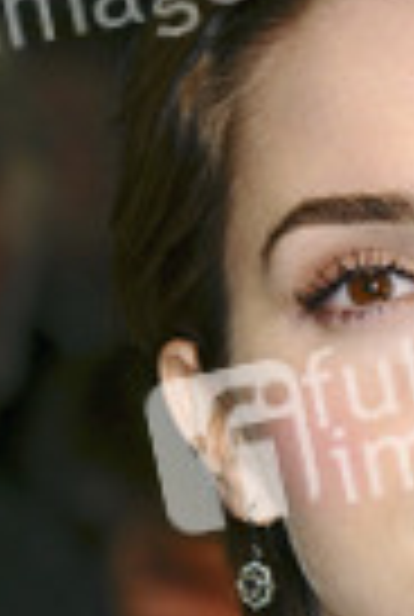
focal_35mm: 490
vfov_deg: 4.2
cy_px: 652
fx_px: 8409
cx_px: 511
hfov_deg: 2.8
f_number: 5
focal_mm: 112
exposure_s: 1/200
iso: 200
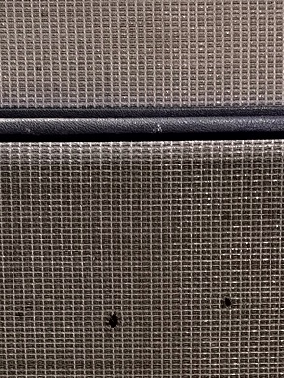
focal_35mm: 78
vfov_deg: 23.0
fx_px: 853
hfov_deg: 18.9
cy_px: 451
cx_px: 167
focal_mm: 5.52
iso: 6560
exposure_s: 1/16.7
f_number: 1.9
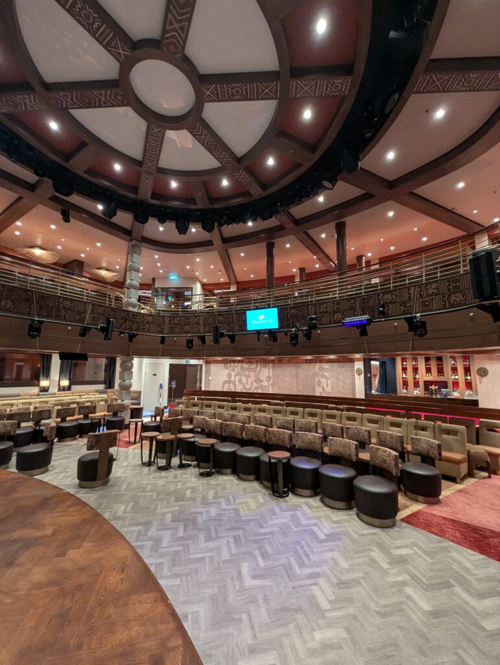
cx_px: 250
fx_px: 250
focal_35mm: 13
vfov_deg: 106.1
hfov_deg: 90.1
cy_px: 332
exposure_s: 1/34.3
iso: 308
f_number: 2.2
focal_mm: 1.95
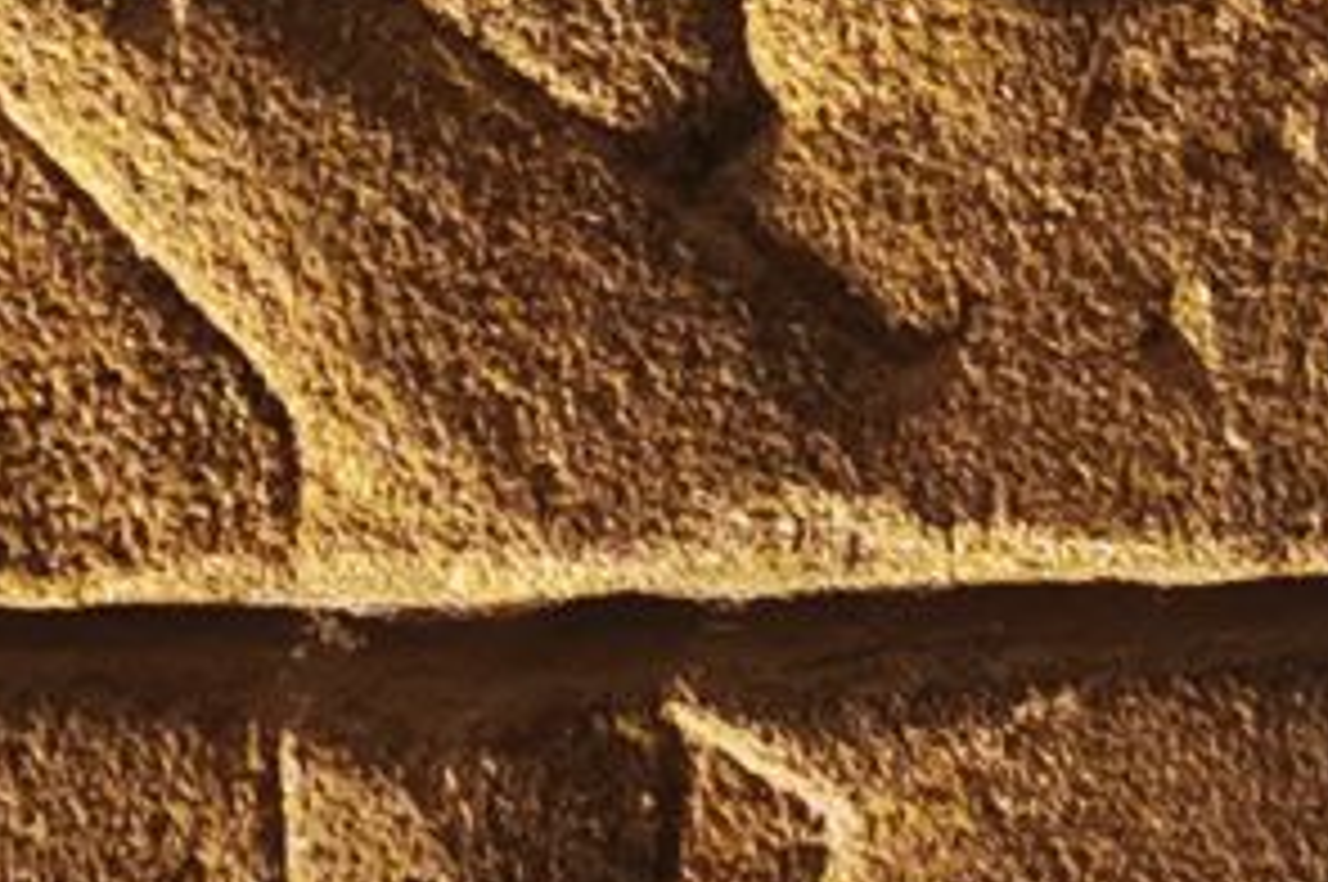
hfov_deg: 8.6
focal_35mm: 240
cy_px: -1152
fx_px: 8843
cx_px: 356
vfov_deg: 5.5
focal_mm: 5.56
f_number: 1.6
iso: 160
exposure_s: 1/50
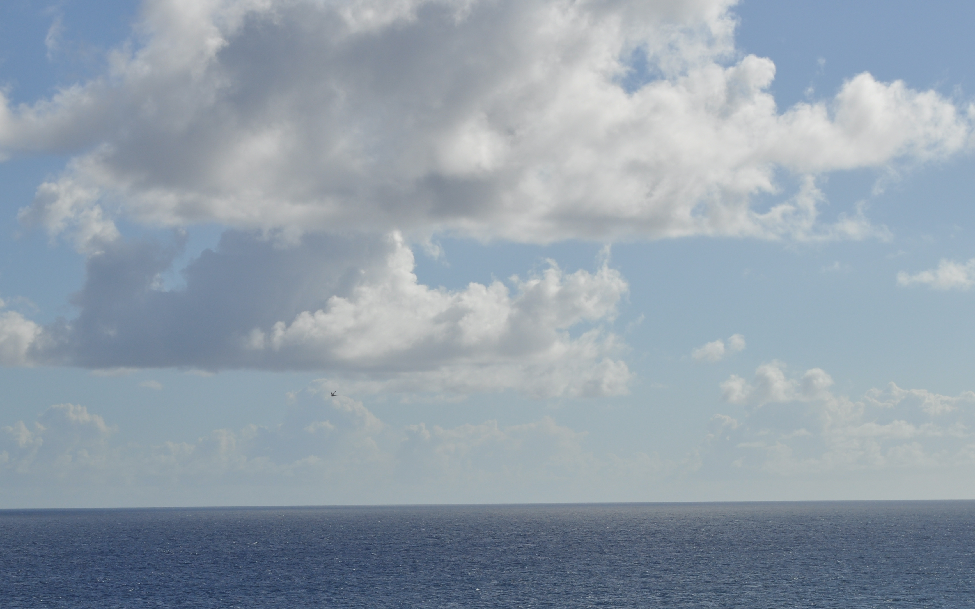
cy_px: 388
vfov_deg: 12.6
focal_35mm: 104
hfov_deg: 20.1
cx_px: 385
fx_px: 2754
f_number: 13
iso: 200
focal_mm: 55
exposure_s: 1/640
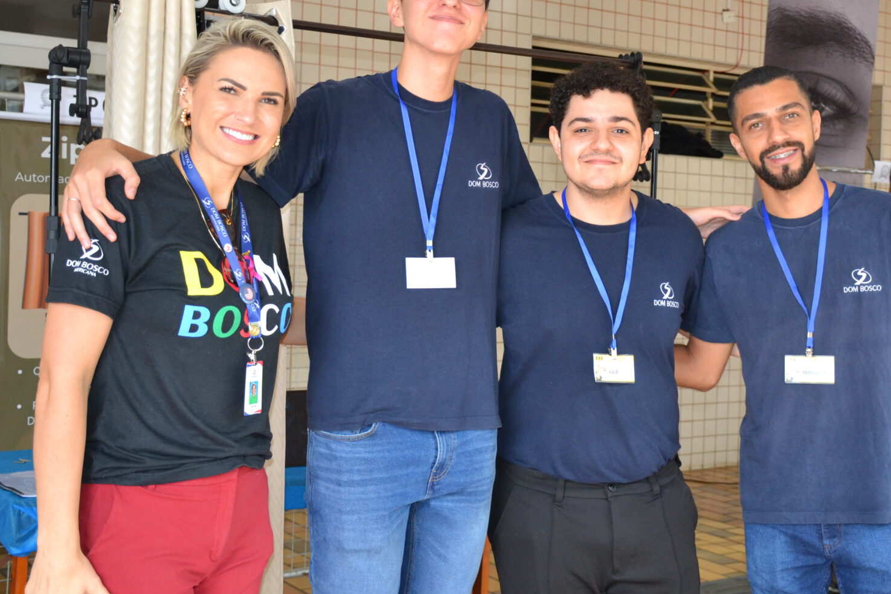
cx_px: 523
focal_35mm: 51
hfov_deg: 38.8
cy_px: 216
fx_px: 1262
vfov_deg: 26.4
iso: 720
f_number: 3.8
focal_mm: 26
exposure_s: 1/60
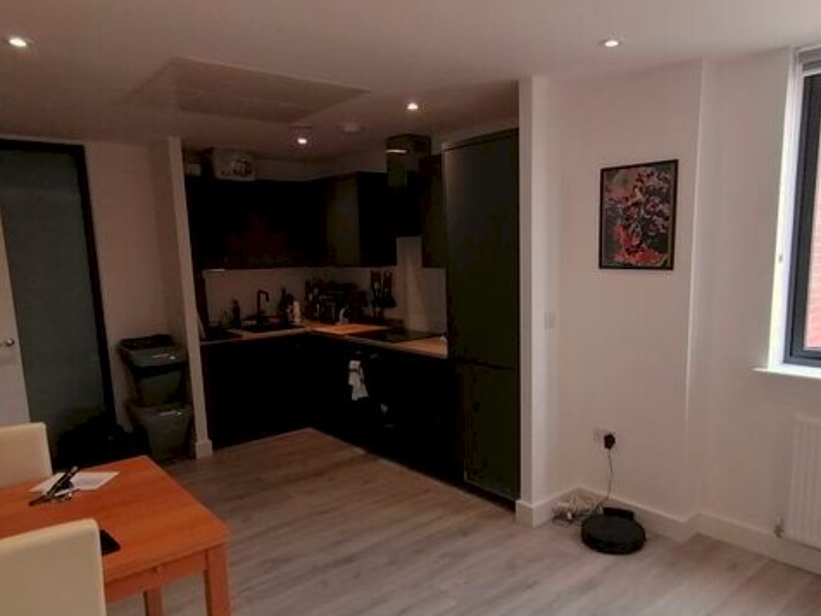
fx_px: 593
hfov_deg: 69.3
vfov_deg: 54.7
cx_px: 436
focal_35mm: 25
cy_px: 346
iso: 64
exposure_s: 1/50
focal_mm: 2.7
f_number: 2.4
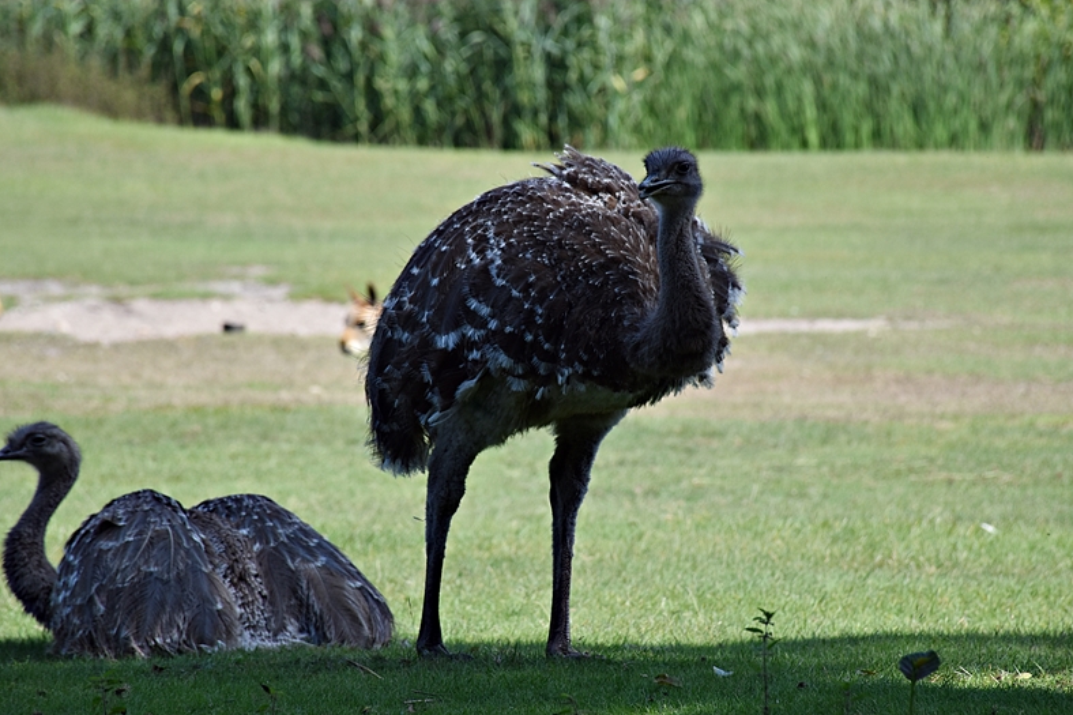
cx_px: 534
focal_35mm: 273
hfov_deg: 7.5
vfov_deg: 5.0
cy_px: 317
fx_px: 8135
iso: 200
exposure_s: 1/500
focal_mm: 140
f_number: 5.6
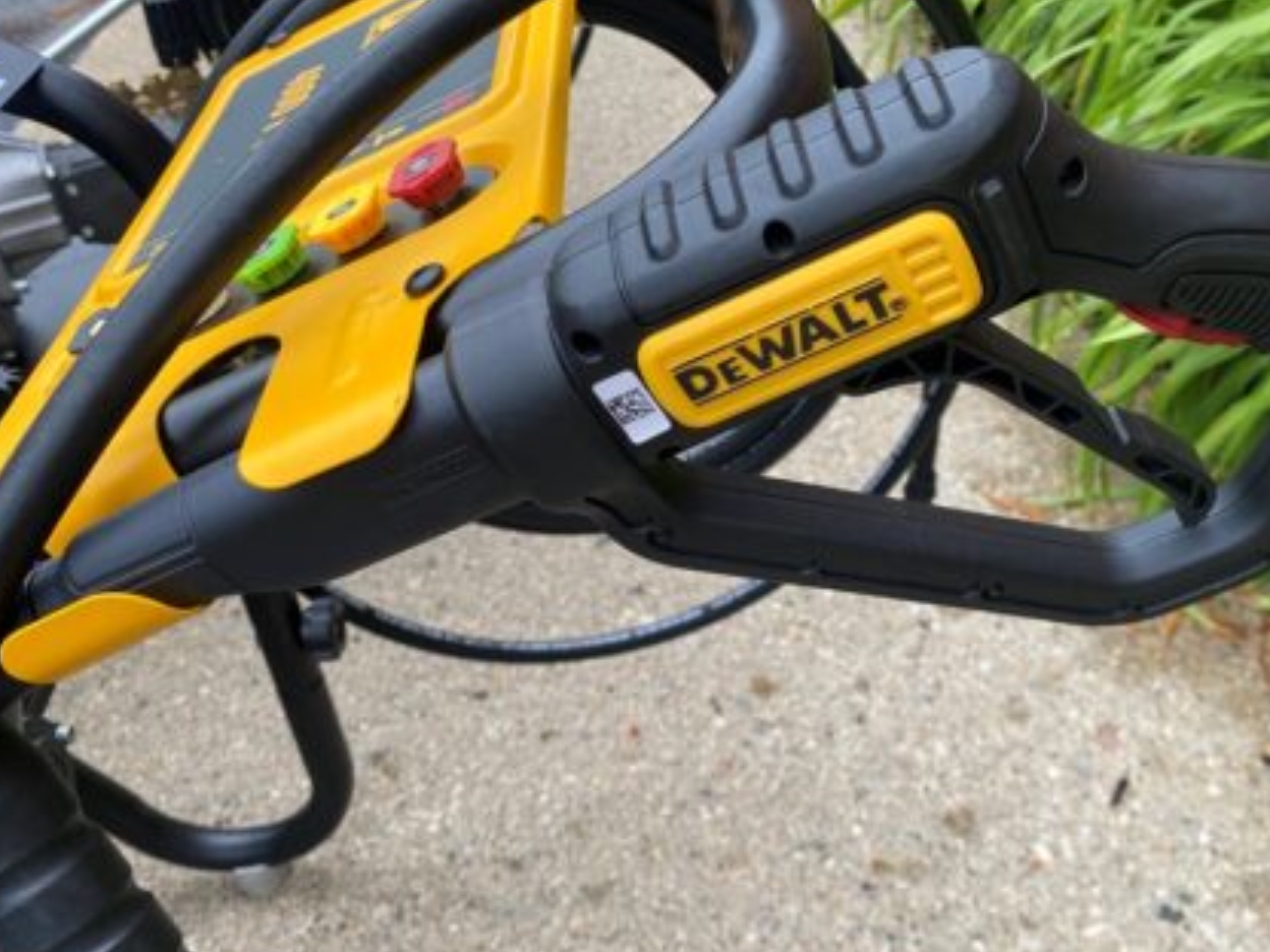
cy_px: 455
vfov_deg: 40.7
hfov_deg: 52.0
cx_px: 809
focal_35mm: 35
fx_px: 1284
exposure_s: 1/658
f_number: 1.8
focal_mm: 4.25
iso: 32
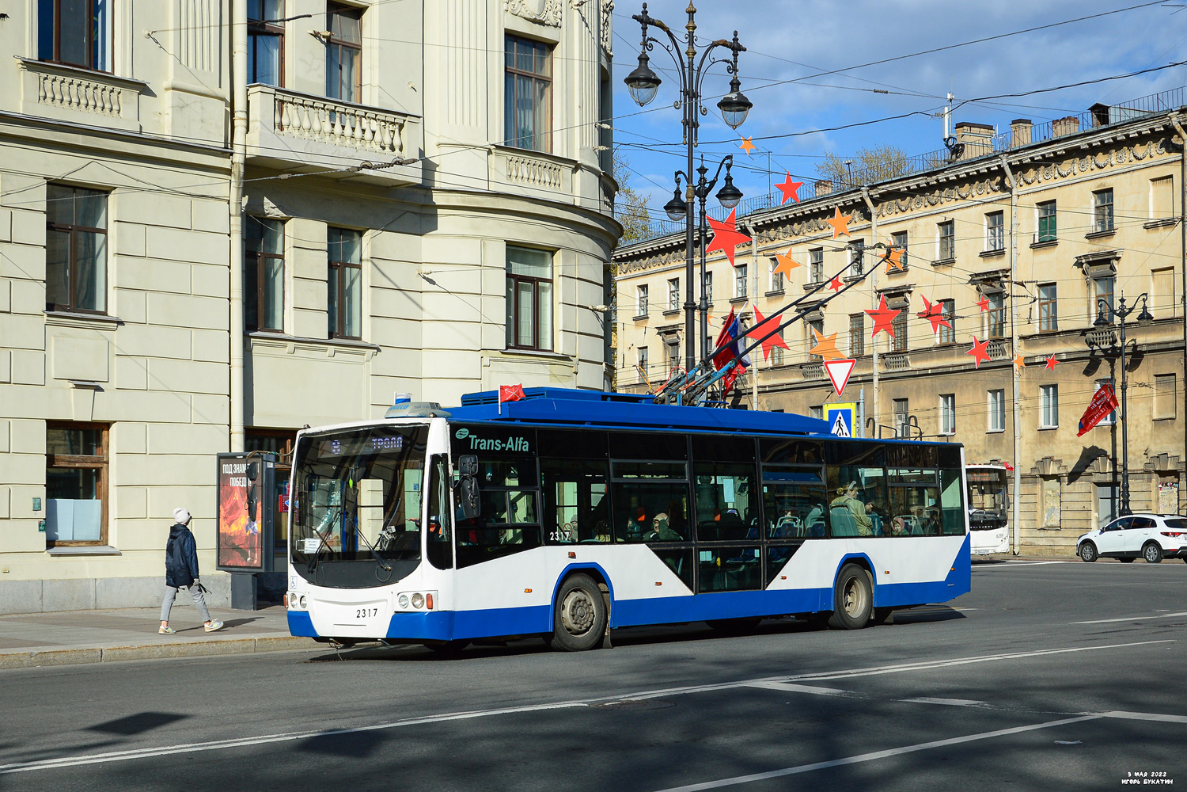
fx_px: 1681
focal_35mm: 51
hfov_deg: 38.9
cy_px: 396
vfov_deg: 26.5
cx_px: 594
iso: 200
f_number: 6.3
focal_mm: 34
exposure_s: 1/1250
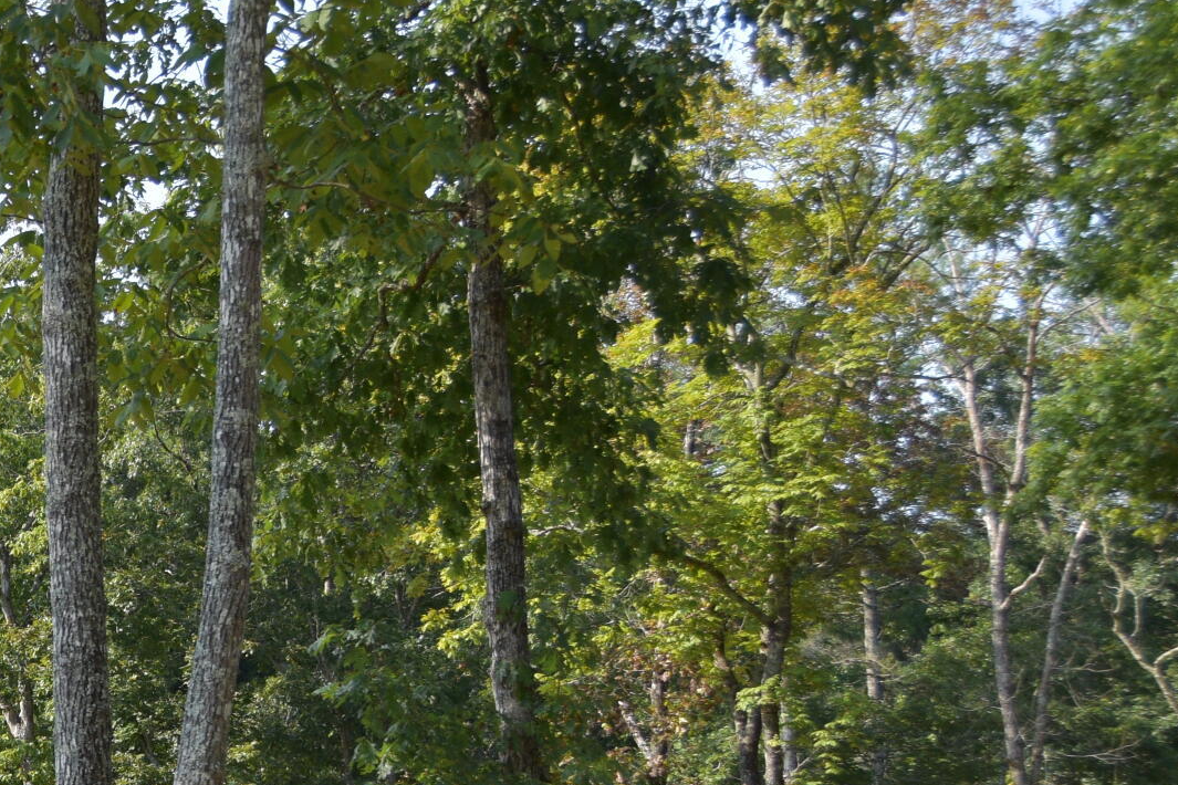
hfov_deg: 20.4
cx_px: -252
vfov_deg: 14.5
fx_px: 3043
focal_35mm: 93
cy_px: 802
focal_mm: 22
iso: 200
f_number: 3.8
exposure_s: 1/800
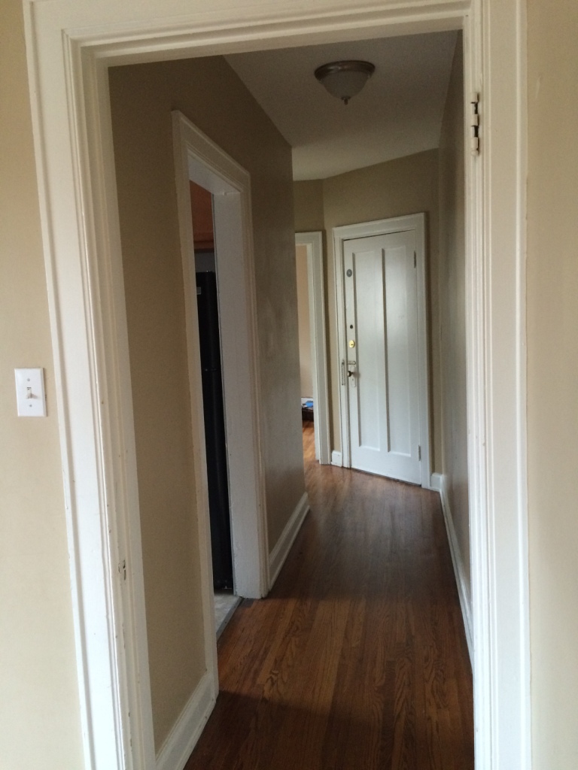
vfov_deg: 61.7
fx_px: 646
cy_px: 385
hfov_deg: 48.2
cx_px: 289
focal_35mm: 29
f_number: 2.2
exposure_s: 1/30
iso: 200
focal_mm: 4.15
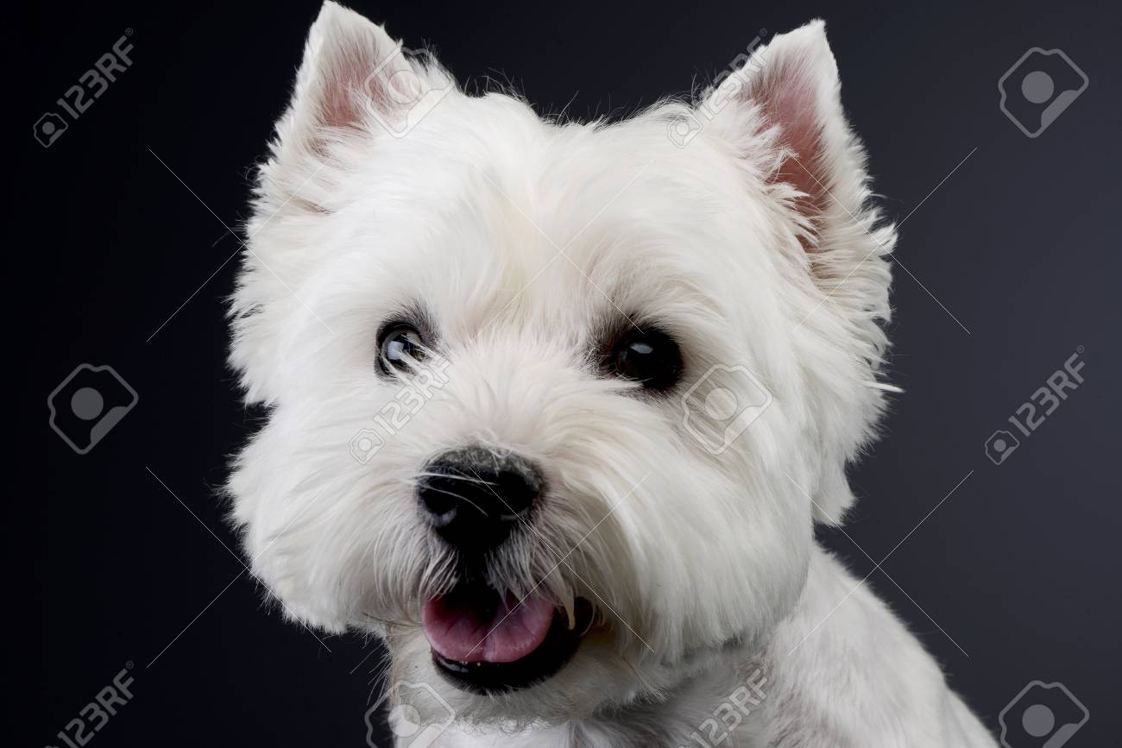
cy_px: 374
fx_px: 3273
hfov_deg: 19.5
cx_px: 561
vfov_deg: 13.0
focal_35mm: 105
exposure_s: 1/80
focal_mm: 105
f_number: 20
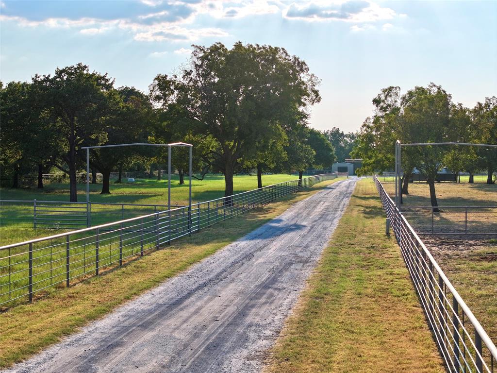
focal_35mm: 70
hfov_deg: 27.8
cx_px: 248
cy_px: 186
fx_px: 1005
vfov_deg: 21.0
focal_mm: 19.35
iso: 270
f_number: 2.8
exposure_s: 1/100
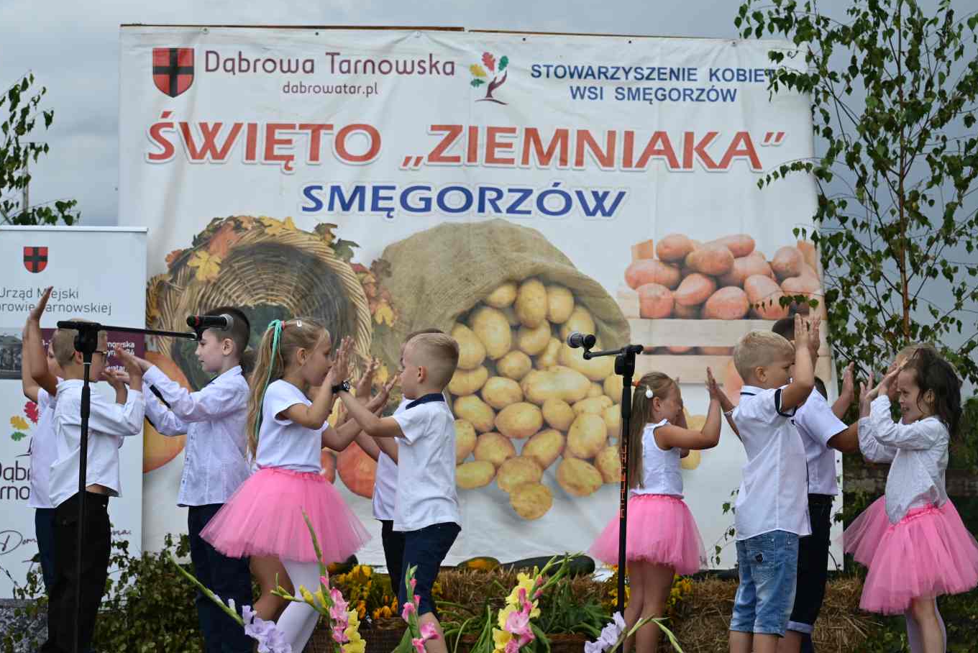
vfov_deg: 11.4
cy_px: 401
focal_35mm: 120
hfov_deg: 17.0
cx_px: 394
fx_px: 3261
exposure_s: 1/250
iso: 200
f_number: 4.5
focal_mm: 85
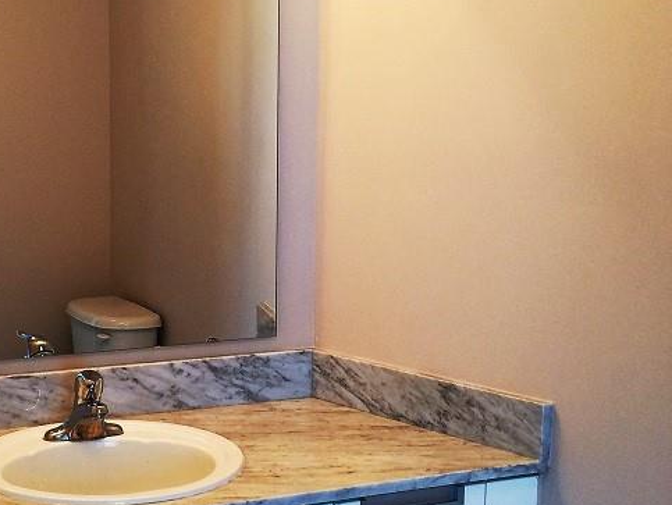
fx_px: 1166
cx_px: 188
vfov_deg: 24.4
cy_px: 299
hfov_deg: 31.7
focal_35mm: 60
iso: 32
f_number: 2.2
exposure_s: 1/40
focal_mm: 4.15
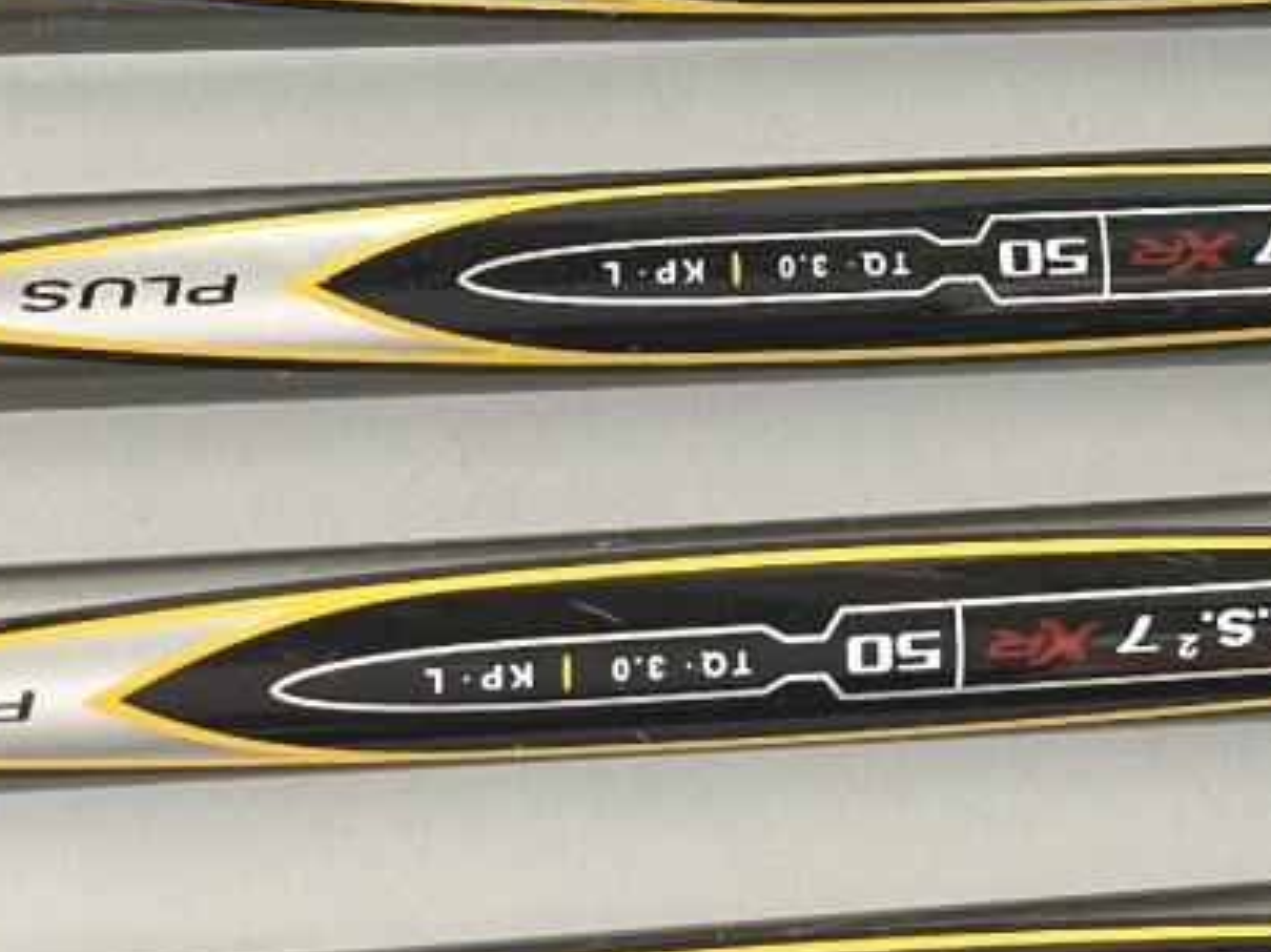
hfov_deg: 15.9
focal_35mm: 124
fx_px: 4552
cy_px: 240
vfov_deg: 11.9
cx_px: 814
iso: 125
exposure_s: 1/60
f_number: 2
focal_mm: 6
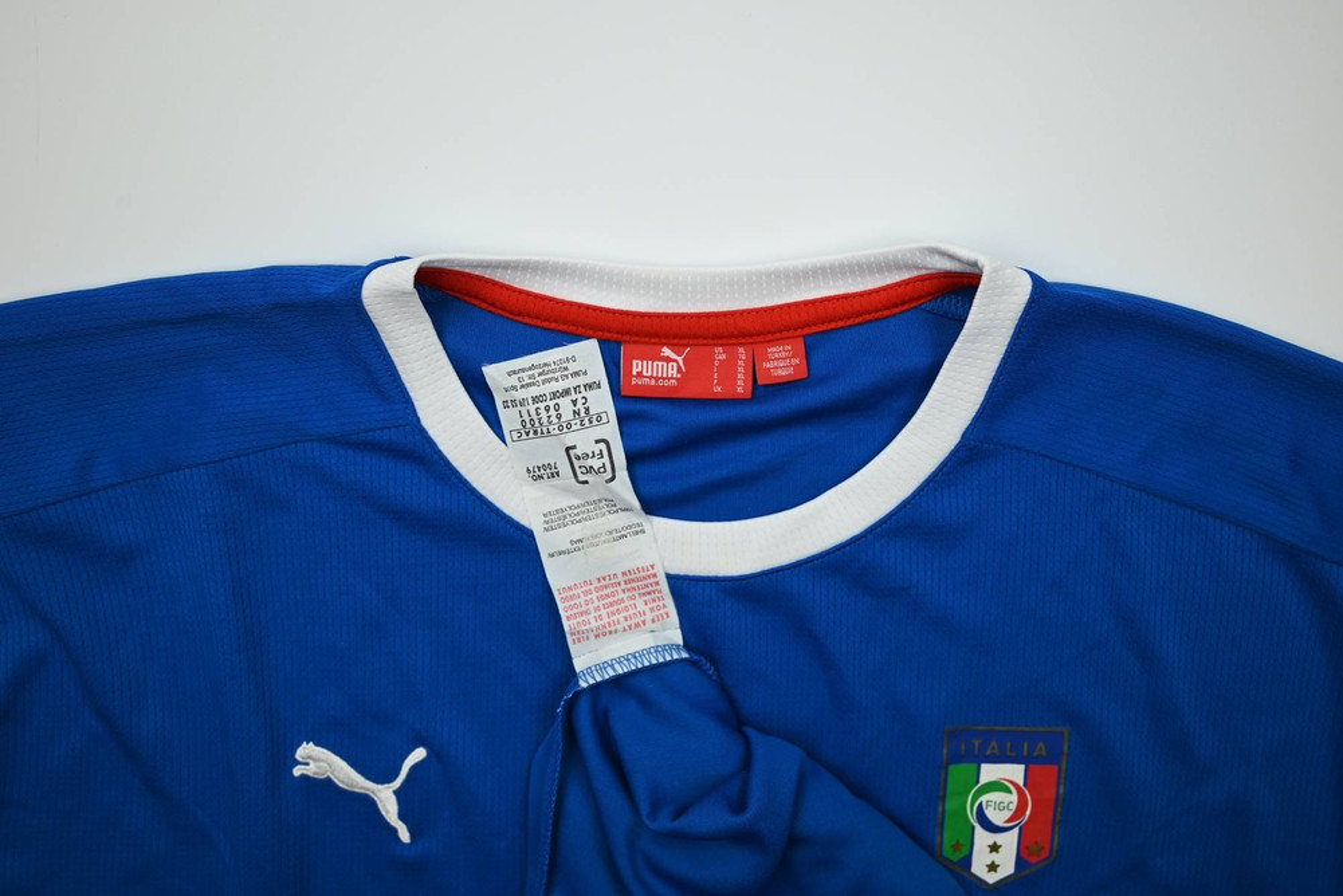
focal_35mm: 32
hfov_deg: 59.5
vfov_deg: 41.7
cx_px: 672
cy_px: 448
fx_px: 1175
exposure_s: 1/180
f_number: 5.6
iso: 200
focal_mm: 31.5
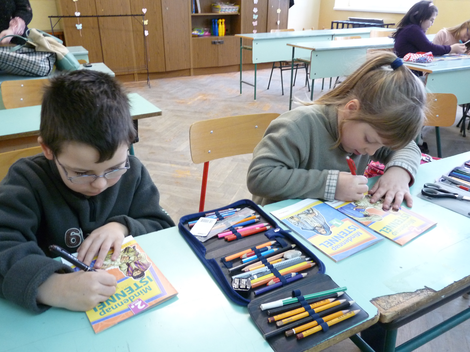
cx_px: 235
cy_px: 176
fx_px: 367
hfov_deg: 65.3
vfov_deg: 51.4
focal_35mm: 27
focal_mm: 4.8
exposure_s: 1/25
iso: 400
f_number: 2.8
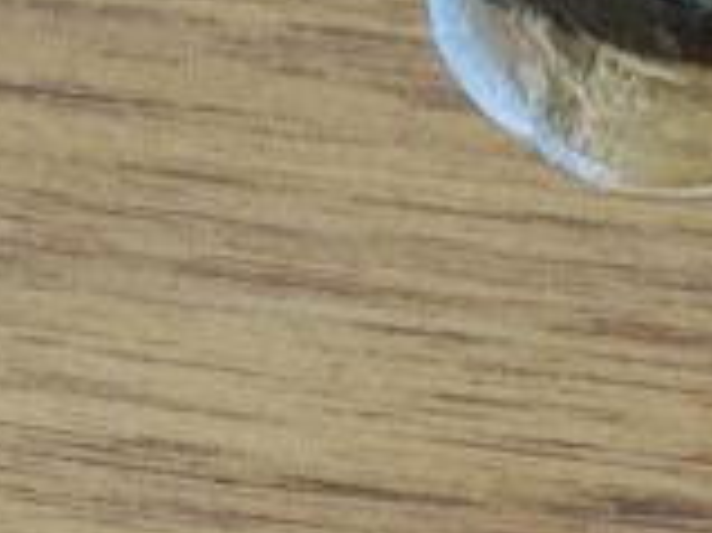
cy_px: 708
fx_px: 4851
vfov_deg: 6.2
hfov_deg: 8.4
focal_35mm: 236
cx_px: 107
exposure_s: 1/24
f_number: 1.5
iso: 250
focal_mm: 4.23
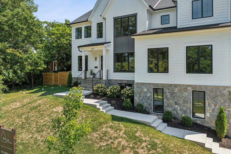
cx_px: 132
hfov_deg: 73.3
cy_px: 62
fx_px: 154
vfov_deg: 52.8
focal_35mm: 24
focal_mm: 16
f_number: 8
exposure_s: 1/400
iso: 250
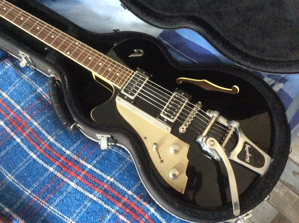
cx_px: 150
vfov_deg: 44.1
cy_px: 112
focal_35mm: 32
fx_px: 276
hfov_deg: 56.9
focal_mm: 3.3
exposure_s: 1/17
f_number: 2.4
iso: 500
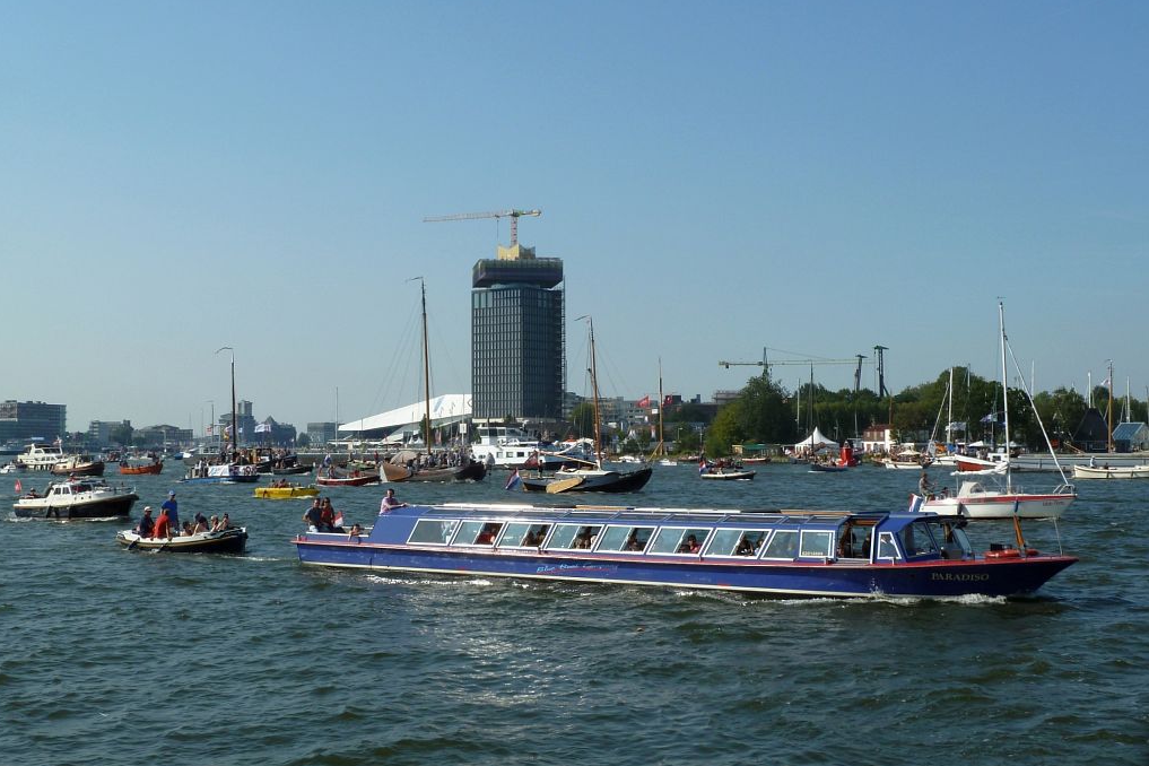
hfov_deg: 42.7
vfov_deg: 29.2
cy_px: 365
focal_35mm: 46
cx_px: 573
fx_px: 1468
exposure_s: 1/400
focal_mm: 7.3
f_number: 5
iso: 80
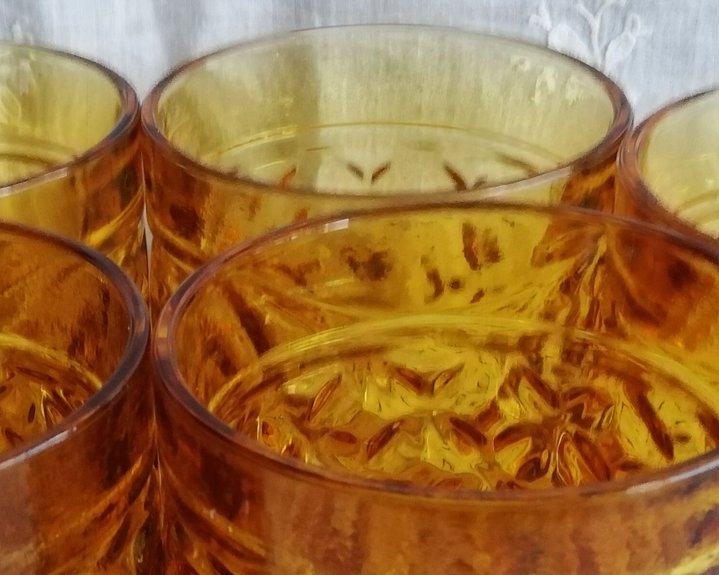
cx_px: 159
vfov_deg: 19.4
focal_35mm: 78
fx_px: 1660
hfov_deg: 24.1
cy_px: 494
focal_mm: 3.81
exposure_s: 1/33.3
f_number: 2.2
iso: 320
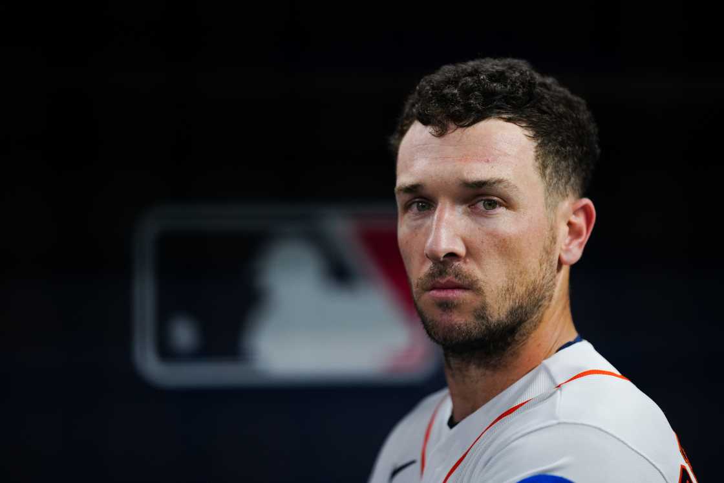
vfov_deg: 10.2
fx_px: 2715
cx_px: 362
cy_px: 242
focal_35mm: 135
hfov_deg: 15.2
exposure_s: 1/1600
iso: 800
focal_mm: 135
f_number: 1.8
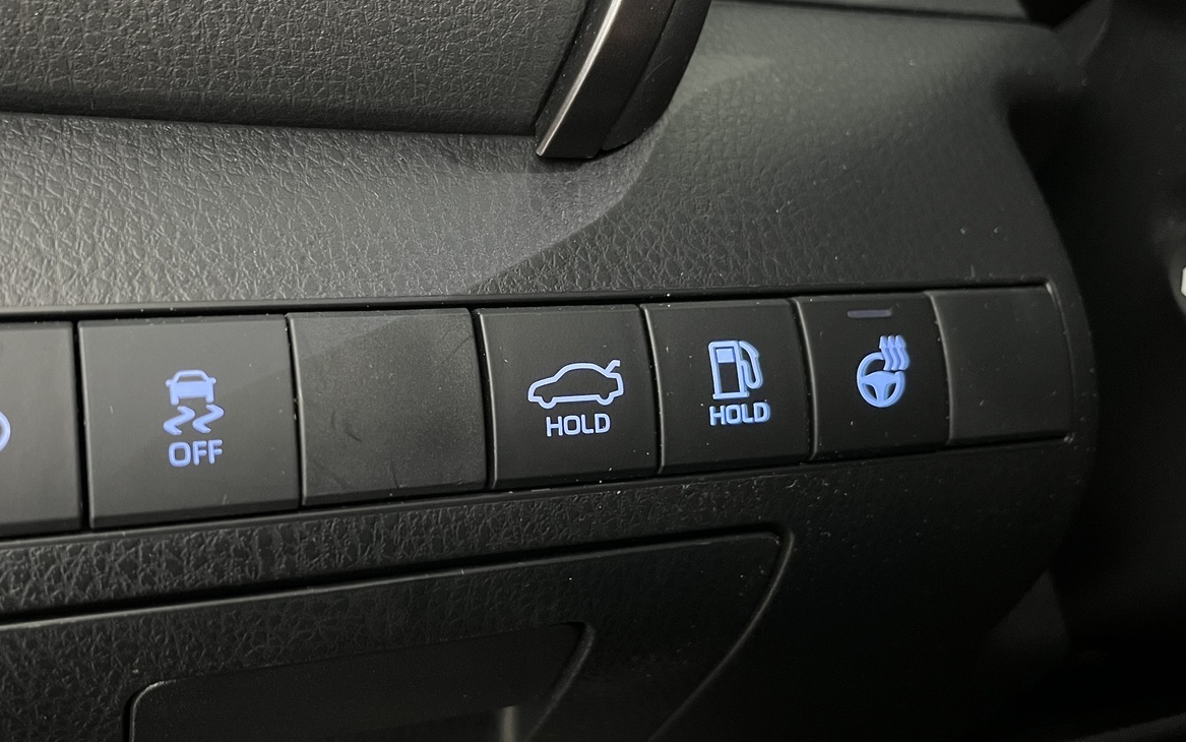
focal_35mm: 34
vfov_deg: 37.3
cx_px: 483
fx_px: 1099
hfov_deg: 56.3
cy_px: 374
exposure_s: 1/25
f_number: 1.6
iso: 800
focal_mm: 5.1
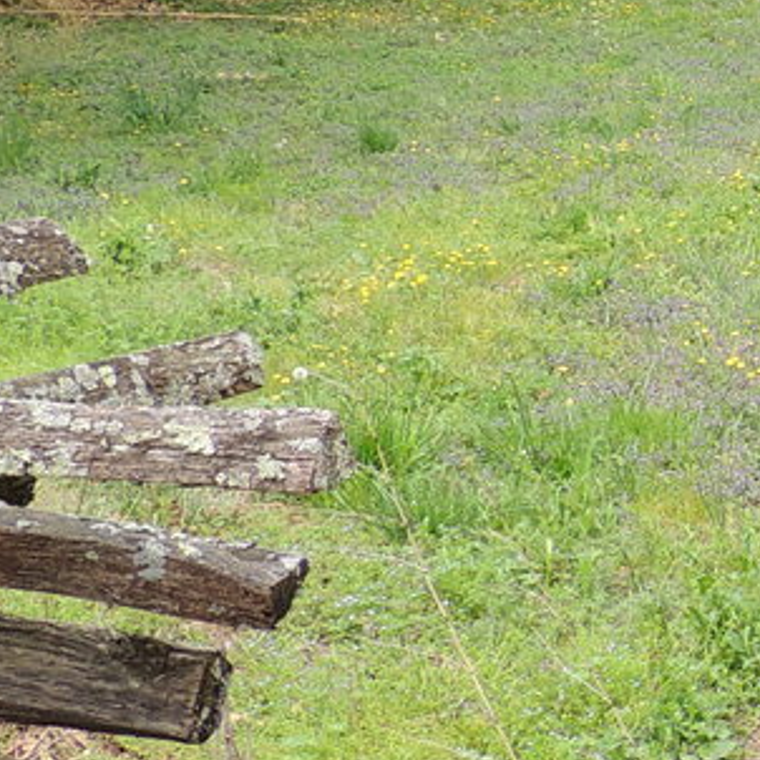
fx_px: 2236
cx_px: 1306
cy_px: 305
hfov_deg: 16.6
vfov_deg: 19.3
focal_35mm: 90
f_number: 3
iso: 100
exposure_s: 1/400
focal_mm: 4.3
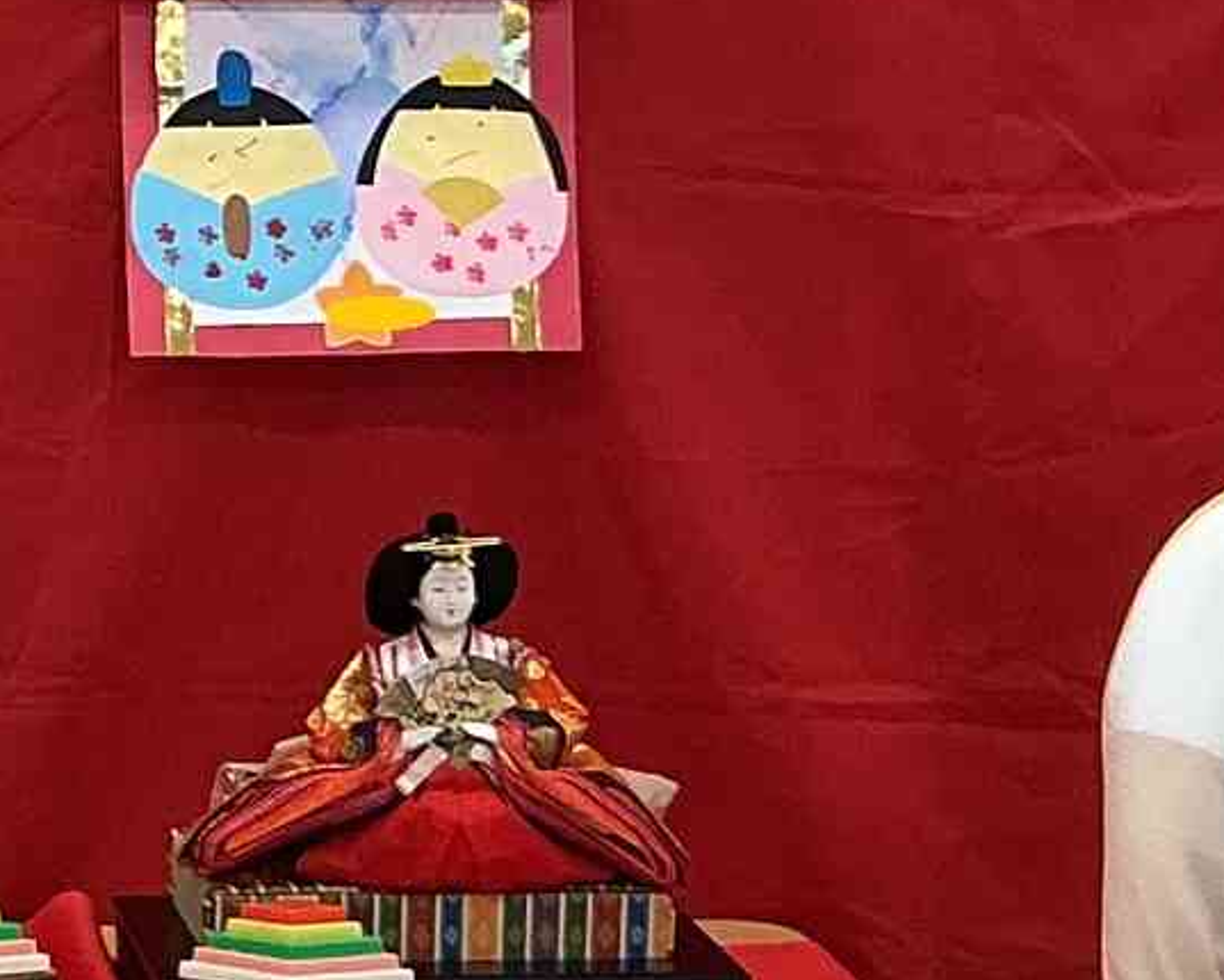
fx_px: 5726
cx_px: -321
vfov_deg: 9.8
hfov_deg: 11.9
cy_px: 490
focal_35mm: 158
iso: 64
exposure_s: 1/120
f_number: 1.8
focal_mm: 3
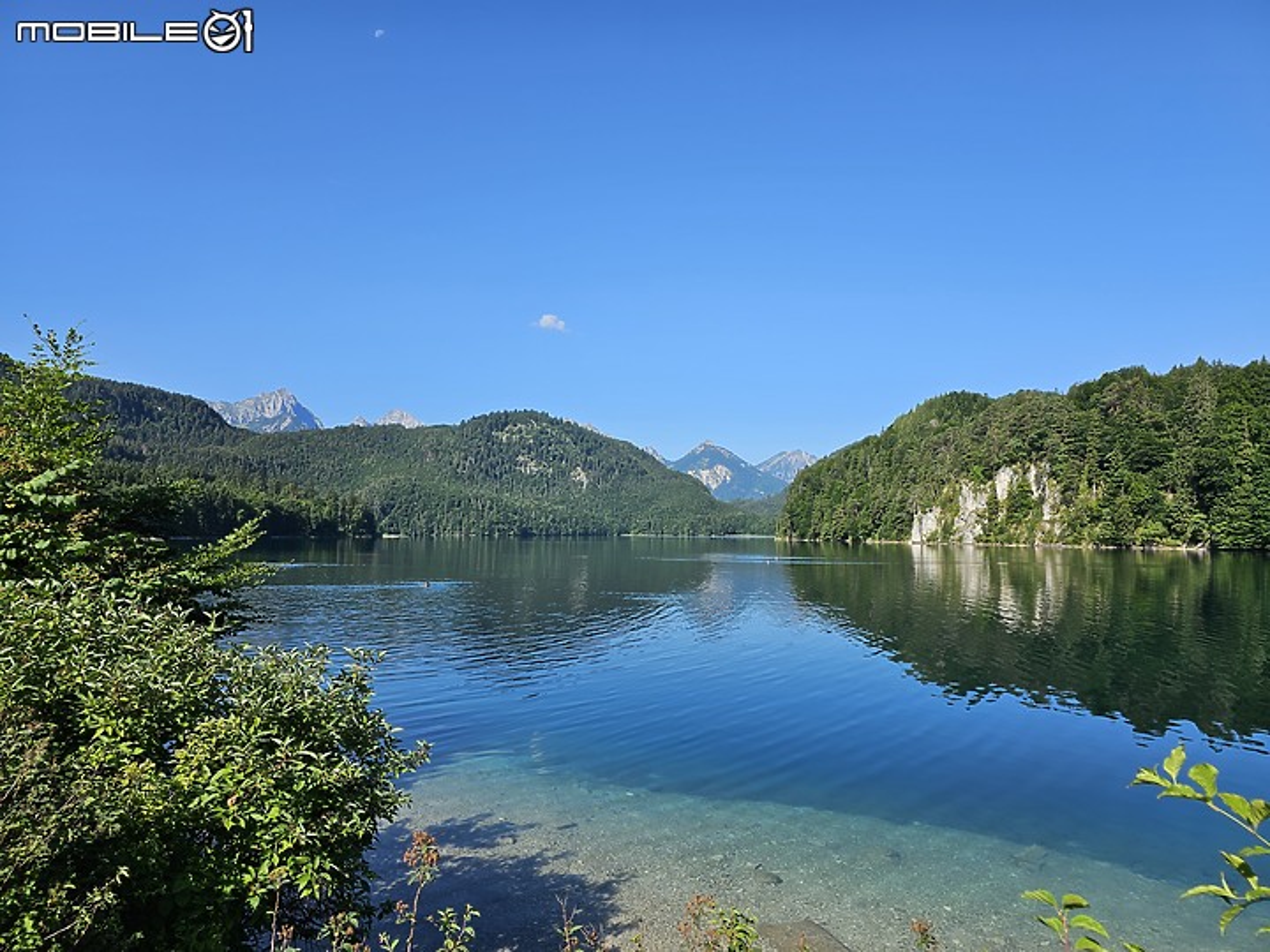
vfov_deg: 58.9
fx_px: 844
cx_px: 635
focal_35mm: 23
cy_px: 476
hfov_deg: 73.9
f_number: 1.7
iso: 10
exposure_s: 1/825
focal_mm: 6.3
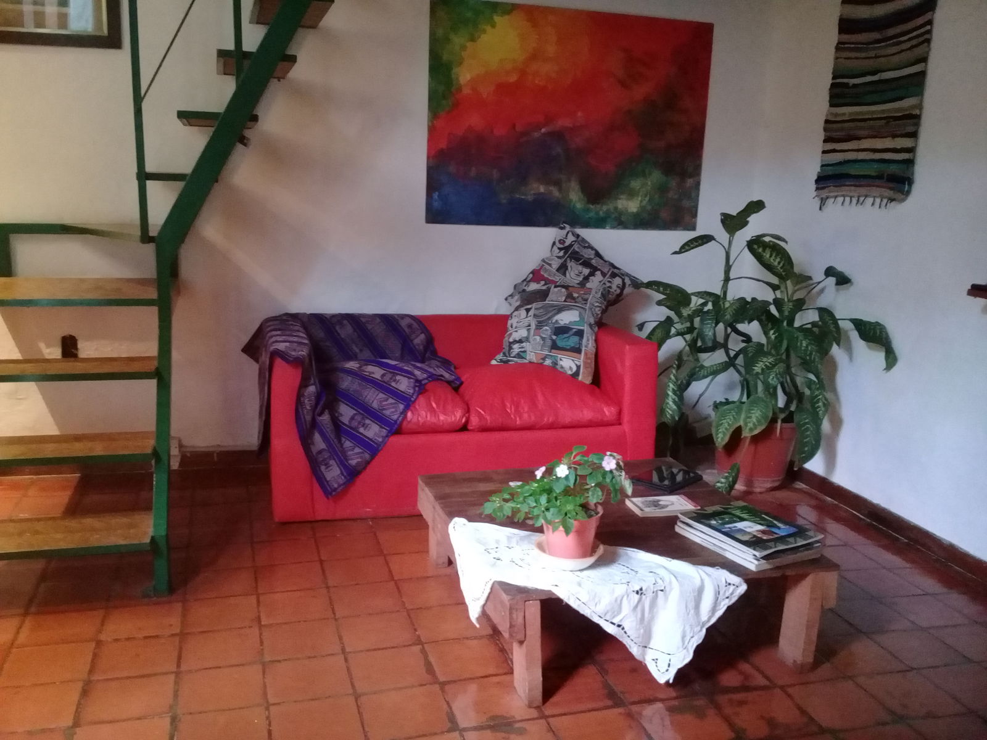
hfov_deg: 58.4
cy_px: 370
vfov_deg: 45.4
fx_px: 884
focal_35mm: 31
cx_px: 494
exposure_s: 1/17
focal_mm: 3.3
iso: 500
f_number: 2.2
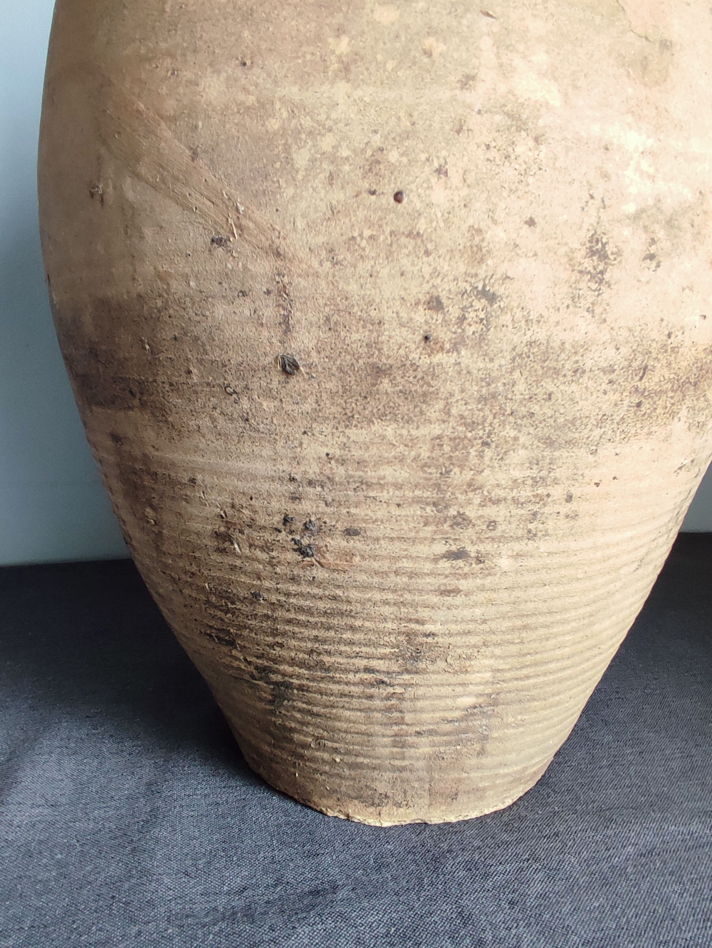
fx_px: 438
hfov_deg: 78.2
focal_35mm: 16
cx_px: 356
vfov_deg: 94.5
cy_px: 474
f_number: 2.2
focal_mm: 1.65
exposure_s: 1/50
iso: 202
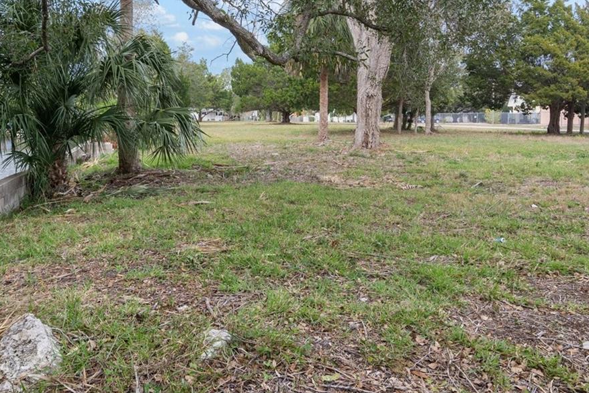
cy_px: 132
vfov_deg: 41.8
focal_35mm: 31
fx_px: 507
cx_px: 257
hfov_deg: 60.1
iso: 320
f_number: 8
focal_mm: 17
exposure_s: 1/30
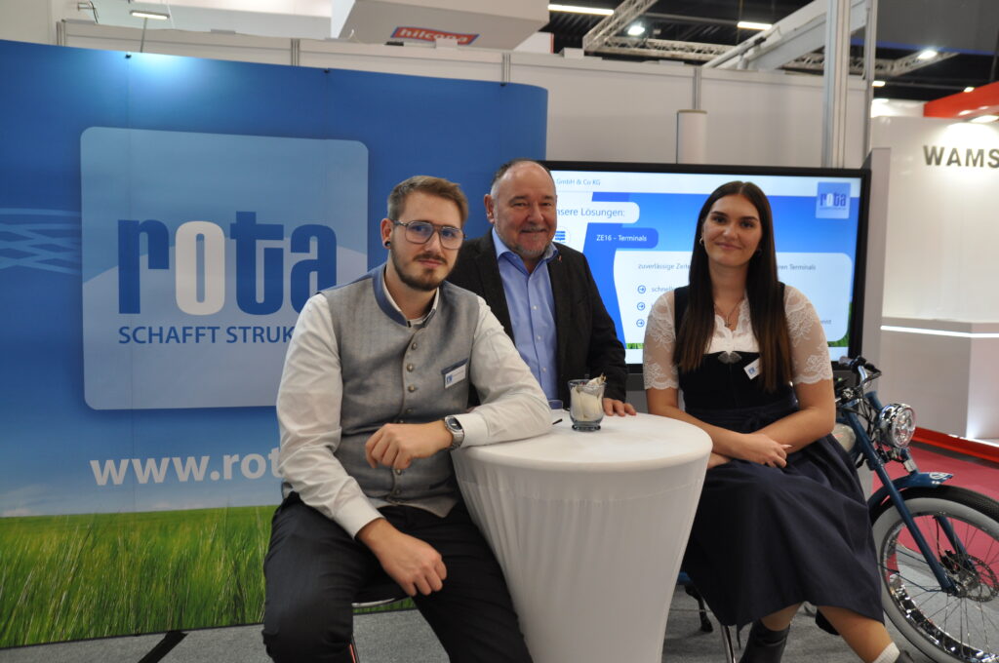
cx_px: 500
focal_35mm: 30
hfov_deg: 62.0
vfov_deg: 43.5
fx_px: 831
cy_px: 332
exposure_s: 1/60
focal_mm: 20
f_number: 4
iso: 400
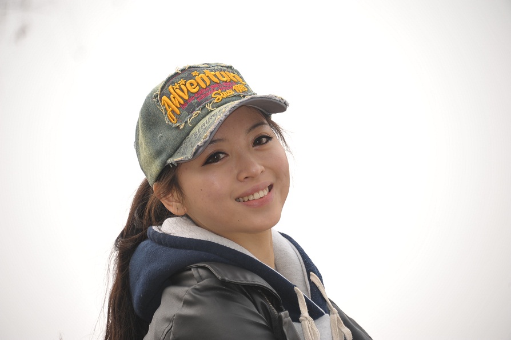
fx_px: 4256
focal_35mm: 300
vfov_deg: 4.6
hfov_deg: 6.9
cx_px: 256
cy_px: 170
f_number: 6.3
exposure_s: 1/250
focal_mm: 300
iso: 200
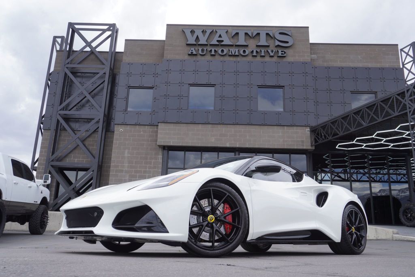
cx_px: 208
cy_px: 138
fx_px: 363
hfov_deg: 59.5
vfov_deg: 41.8
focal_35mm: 32
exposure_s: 1/160
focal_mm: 21
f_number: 6.3
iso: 100
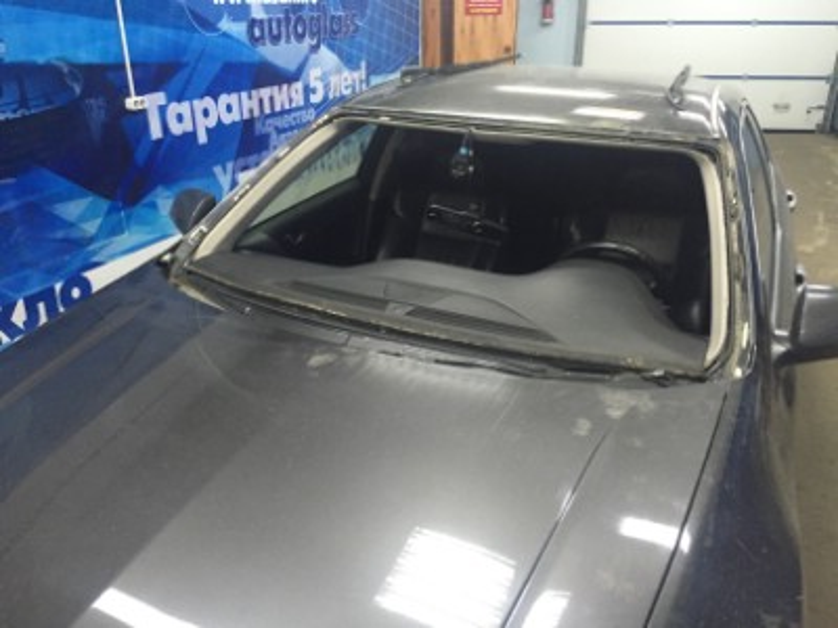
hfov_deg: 61.7
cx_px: 419
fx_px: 702
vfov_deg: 48.2
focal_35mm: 29
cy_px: 314
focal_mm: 4.15
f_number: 2.2
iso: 250
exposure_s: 1/33
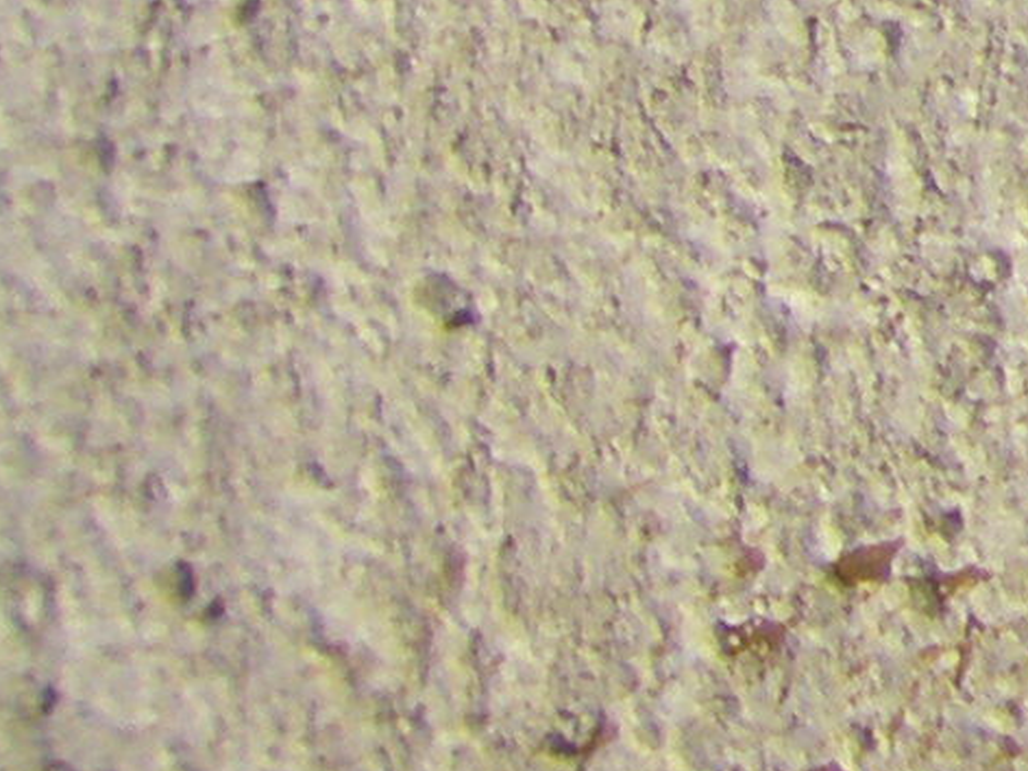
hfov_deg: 6.6
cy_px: -1222
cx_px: 3498
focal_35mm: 263
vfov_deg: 5.4
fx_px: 7810
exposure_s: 1/320
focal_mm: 6.3
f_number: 7
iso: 64
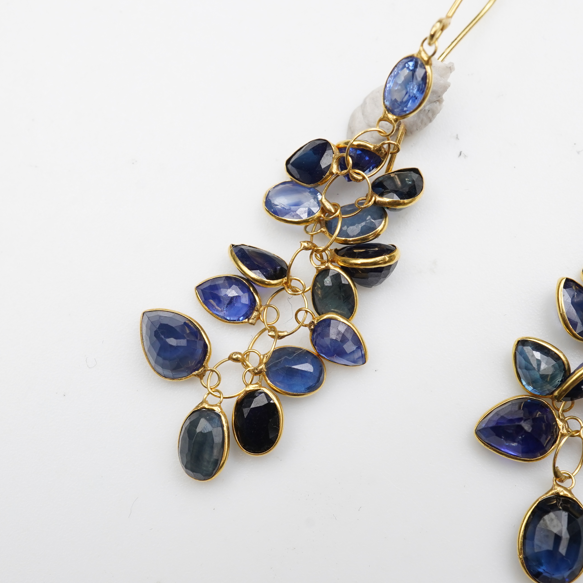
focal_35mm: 58
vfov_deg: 29.6
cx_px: 295
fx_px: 1105
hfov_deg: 29.6
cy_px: 289
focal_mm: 30
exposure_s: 1/125
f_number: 18
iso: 800
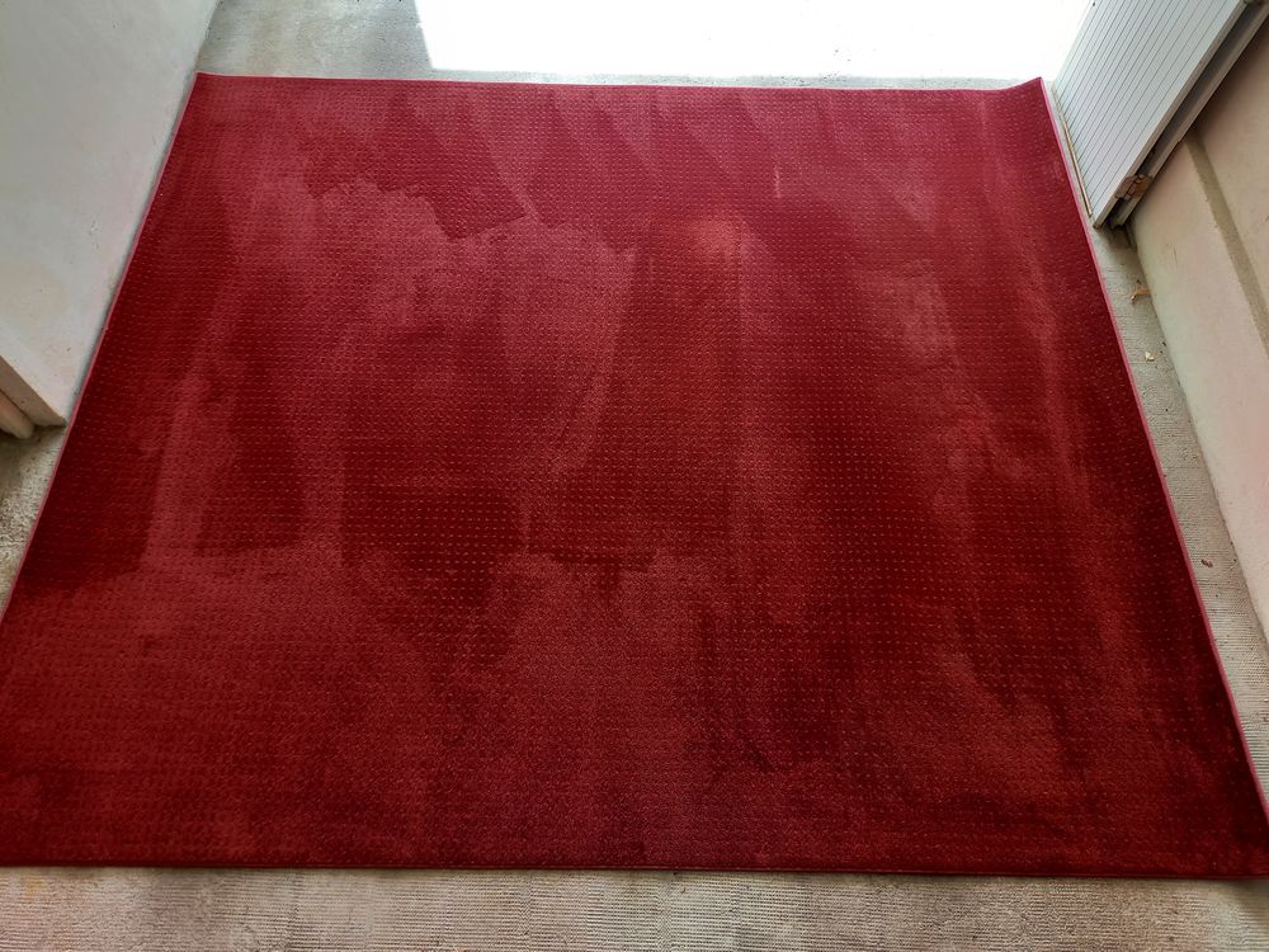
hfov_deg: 69.4
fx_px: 916
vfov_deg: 54.9
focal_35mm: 25
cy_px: 476
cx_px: 634
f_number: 2
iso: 100
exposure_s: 1/49
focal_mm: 4.6
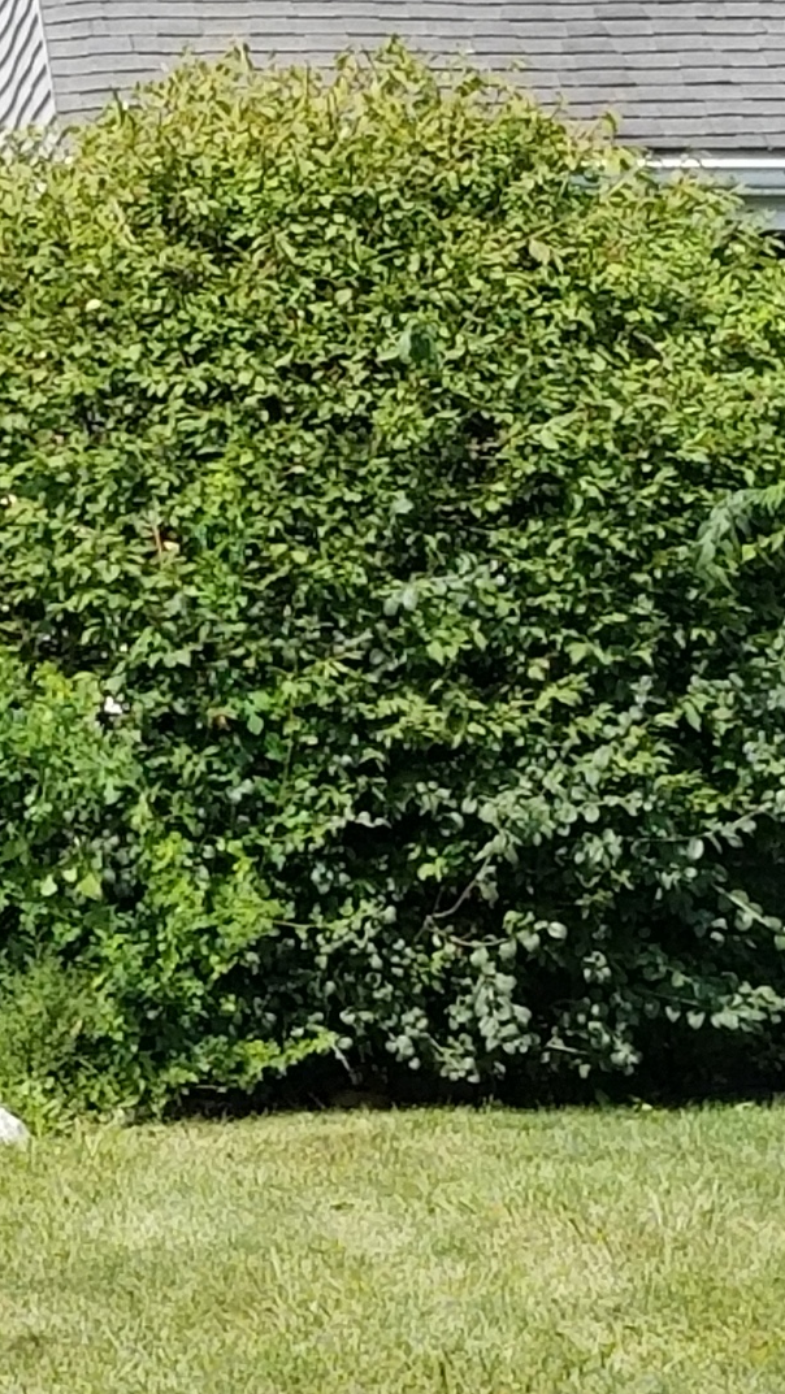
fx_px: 1405
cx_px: 99
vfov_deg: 52.8
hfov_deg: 30.0
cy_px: 699
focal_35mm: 38
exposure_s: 1/1440
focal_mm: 4.25
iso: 50
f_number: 1.7
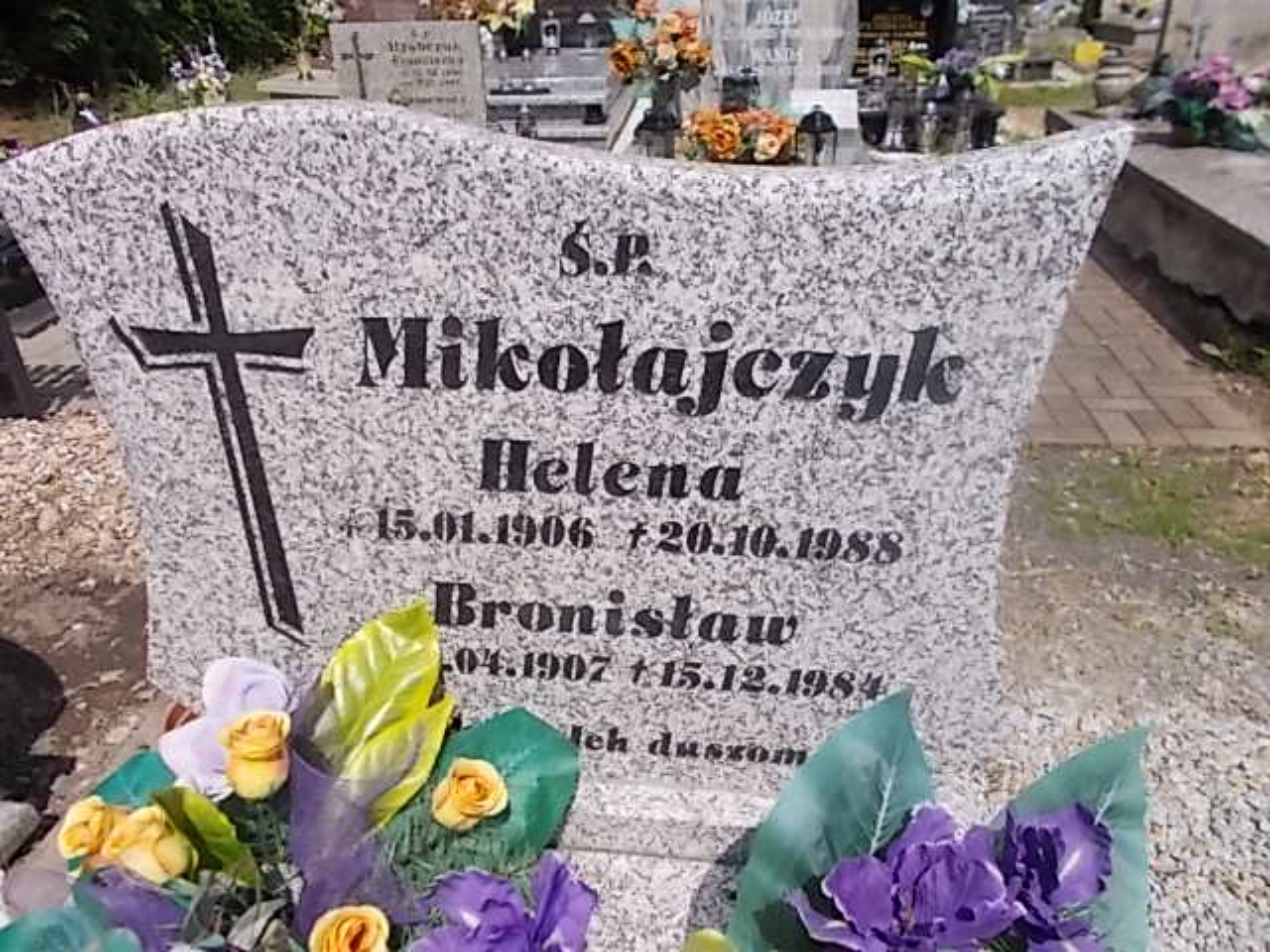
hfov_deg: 67.3
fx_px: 954
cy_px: 476
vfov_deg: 53.1
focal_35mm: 26
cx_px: 635
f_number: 8
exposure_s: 1/250
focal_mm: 4.6
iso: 80
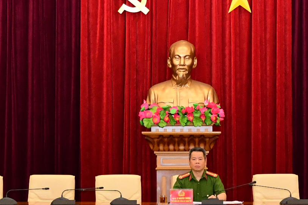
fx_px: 1326
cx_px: 182
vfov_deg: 8.9
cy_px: 112
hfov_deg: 13.2
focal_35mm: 155
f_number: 4
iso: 2500
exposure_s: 1/200
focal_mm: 30
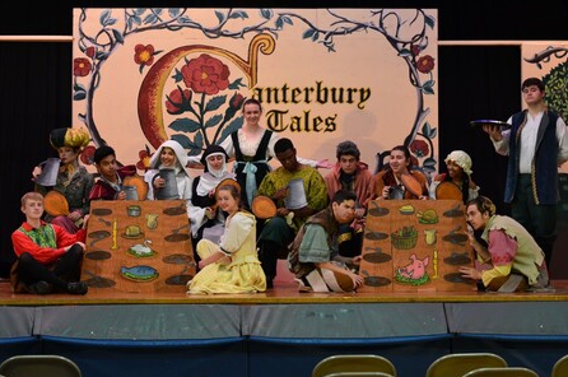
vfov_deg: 16.2
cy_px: 206
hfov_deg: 24.2
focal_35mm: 84
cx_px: 274
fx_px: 1323
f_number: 2.5
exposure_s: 1/60
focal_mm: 50
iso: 1000
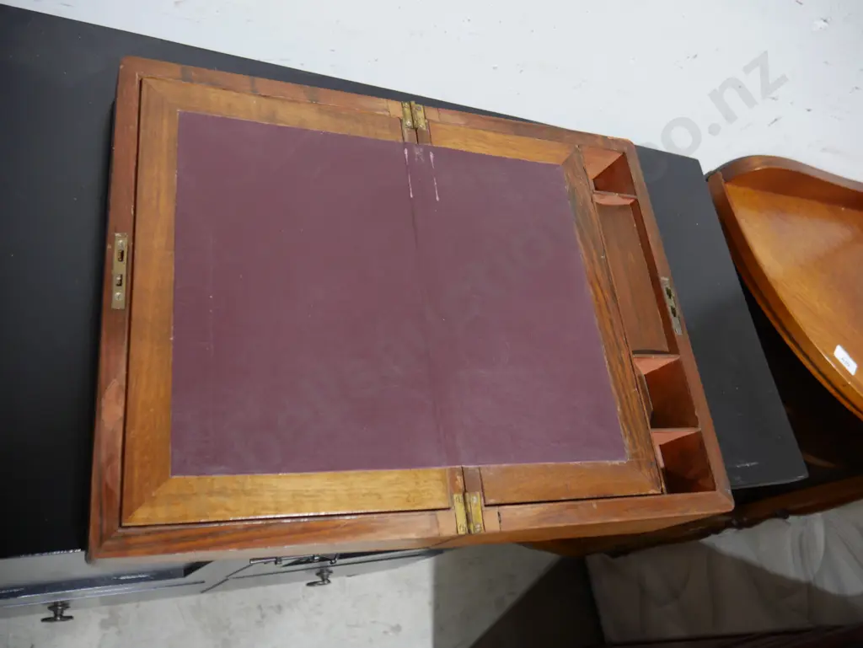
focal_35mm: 28
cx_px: 432
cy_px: 324
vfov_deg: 49.8
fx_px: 698
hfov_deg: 63.4
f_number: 3.5
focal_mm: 14
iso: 500
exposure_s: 1/60
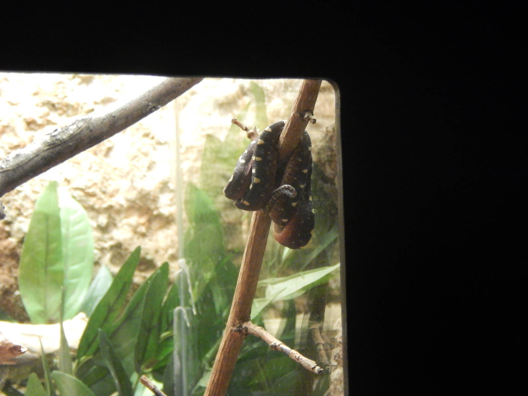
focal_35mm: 252
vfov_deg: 5.9
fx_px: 3844
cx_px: 264
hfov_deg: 7.9
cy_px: 198
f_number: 5.6
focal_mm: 44.9
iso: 800
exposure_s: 1/13
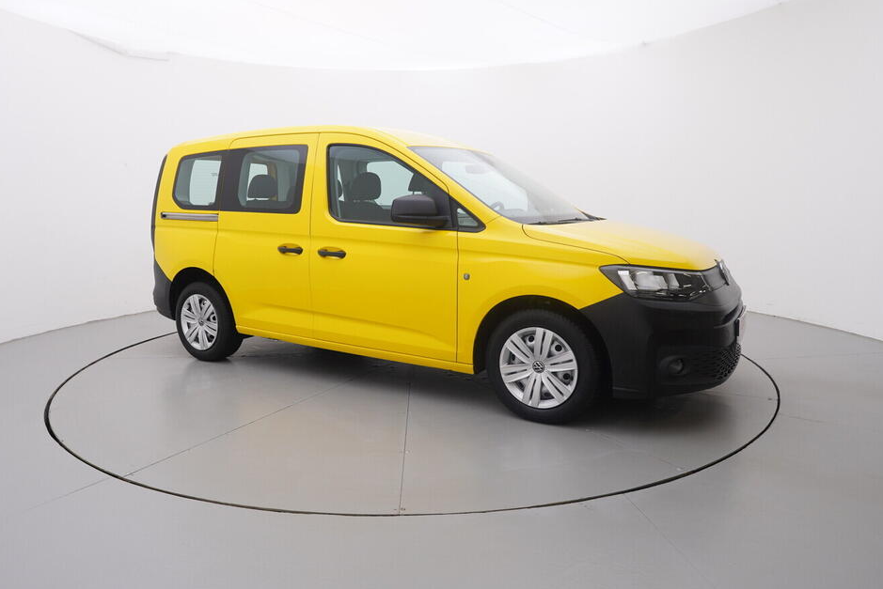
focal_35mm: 25
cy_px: 274
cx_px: 413
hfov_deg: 72.4
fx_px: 602
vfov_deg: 52.1
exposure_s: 1/80
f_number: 5
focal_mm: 15
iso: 200
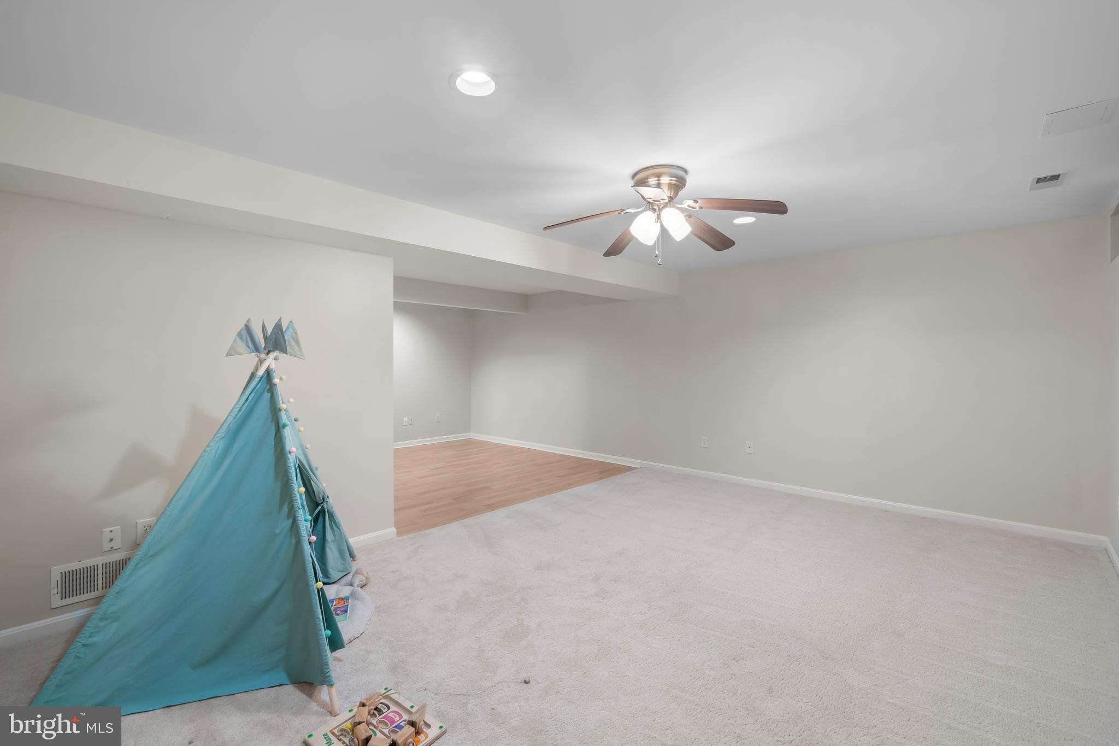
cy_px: 373
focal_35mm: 15
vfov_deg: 77.3
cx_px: 560
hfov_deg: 100.4
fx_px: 466
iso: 160
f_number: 10
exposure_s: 1.3
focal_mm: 10
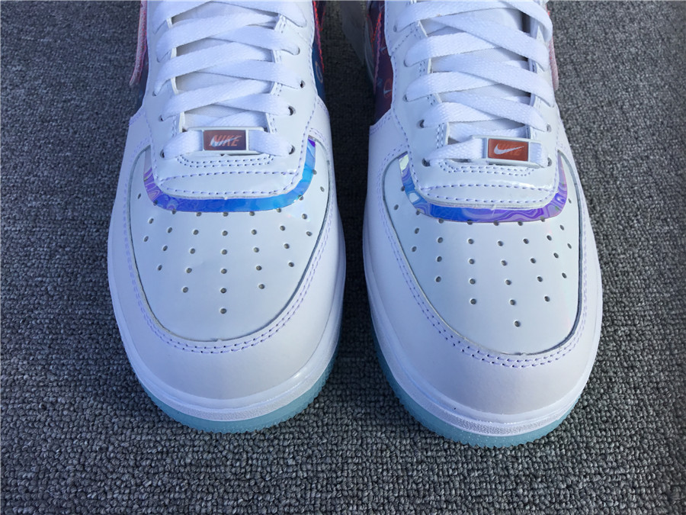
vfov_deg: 45.4
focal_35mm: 31
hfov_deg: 58.4
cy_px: 258
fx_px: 614
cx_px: 343
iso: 25
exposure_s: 1/372
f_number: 2.4
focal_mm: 3.3
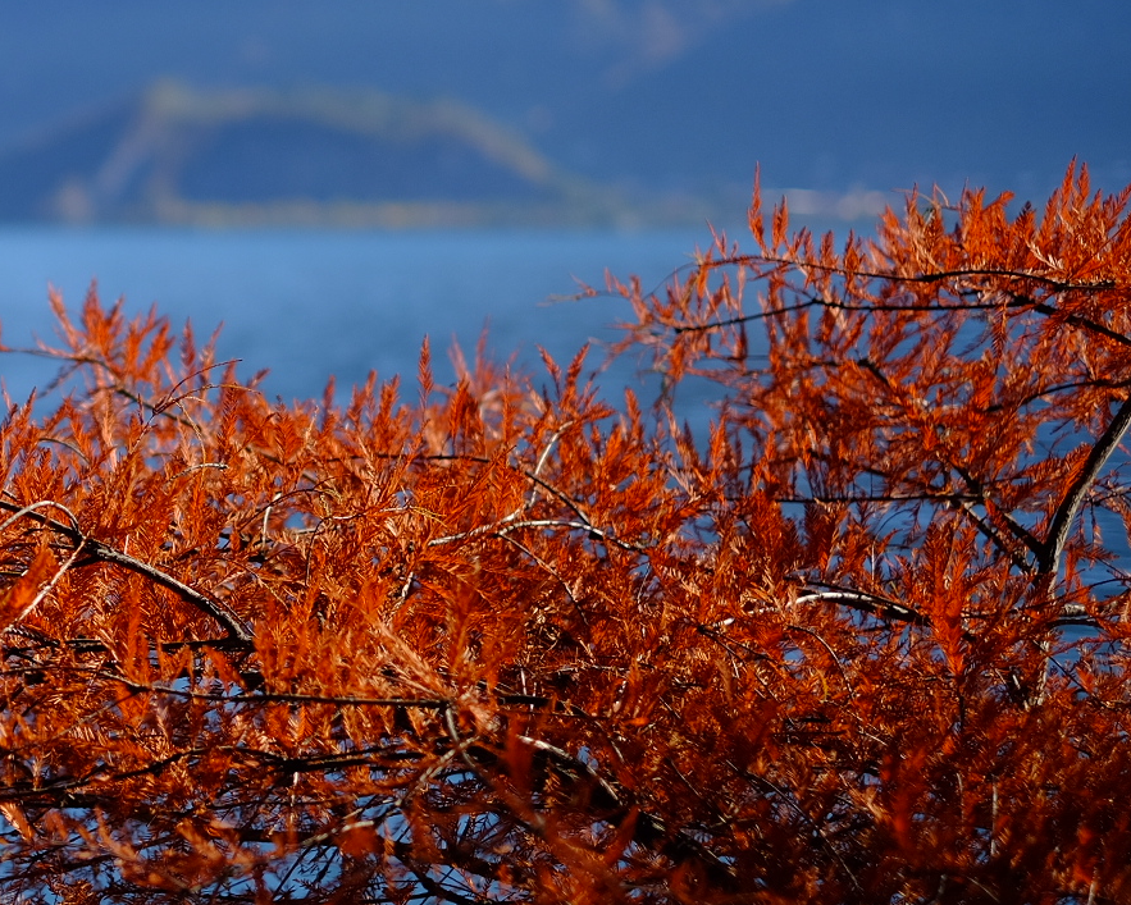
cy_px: 275
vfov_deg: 15.4
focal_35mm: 100
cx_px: 6
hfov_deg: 18.7
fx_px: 3348
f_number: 1.4
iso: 200
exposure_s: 1/6000
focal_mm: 35
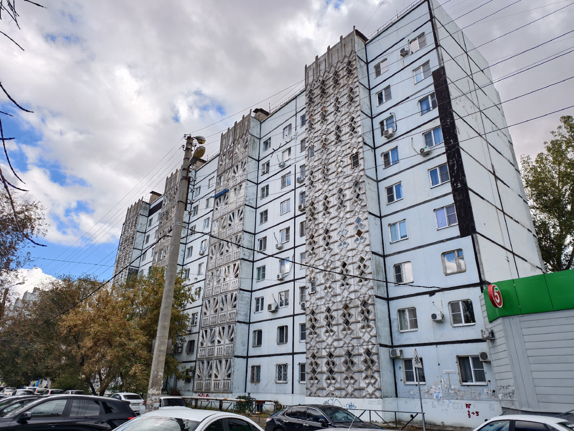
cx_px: 287
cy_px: 216
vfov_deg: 58.9
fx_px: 381
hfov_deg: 73.9
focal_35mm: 23
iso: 71
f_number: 1.57
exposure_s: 1/563
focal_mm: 6.54
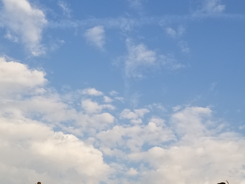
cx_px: 122
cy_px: 92
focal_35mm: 26
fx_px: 184
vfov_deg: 53.1
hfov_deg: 67.3
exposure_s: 1/1073
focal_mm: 4.25
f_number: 1.7
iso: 50
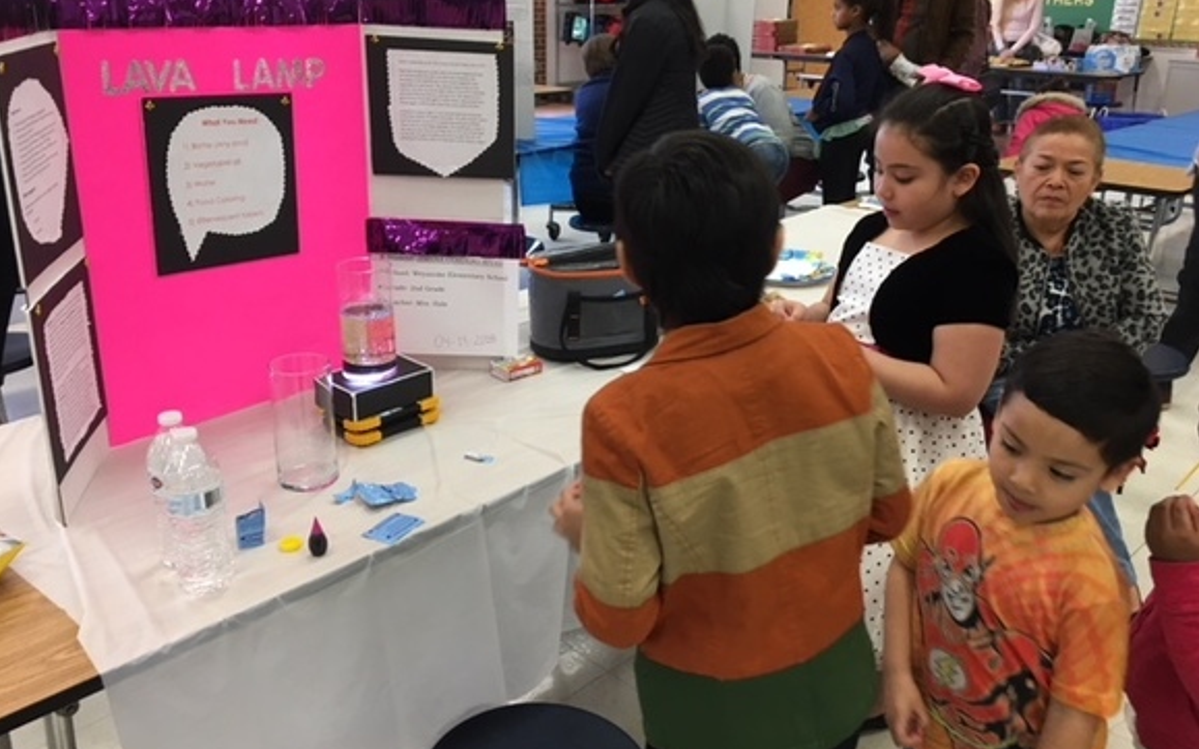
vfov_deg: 40.6
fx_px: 1013
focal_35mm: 31
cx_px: 596
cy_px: 339
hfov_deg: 61.2
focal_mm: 4.15
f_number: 2.2
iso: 80
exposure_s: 1/30
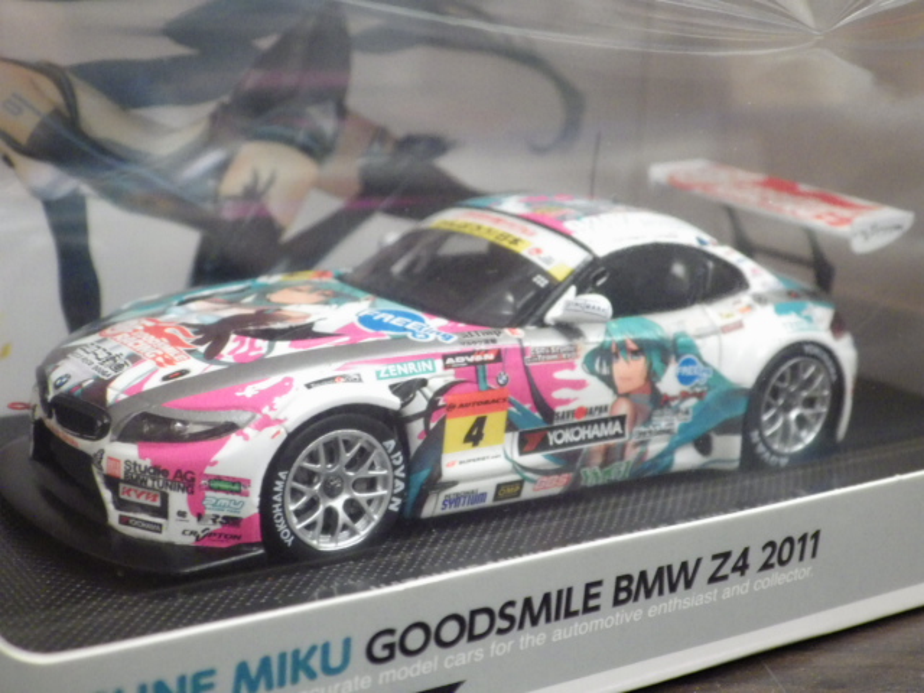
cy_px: 346
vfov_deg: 24.8
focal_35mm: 59
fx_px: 1575
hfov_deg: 32.7
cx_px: 462
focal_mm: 10.7
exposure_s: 1/25
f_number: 4
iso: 1000
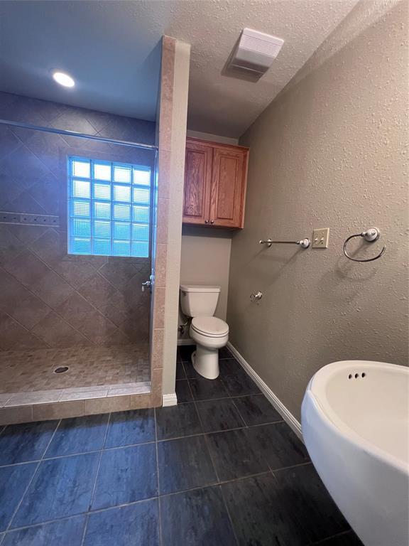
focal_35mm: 13
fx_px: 205
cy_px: 273
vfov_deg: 106.2
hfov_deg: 89.9
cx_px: 204
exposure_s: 1/60
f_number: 1.8
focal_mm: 1.57
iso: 250
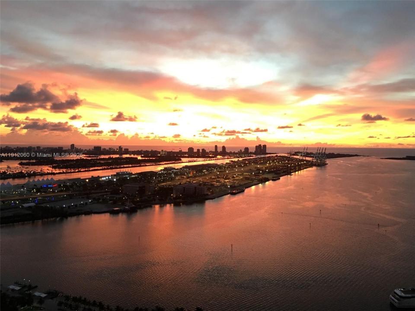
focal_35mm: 29
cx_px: 208
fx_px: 348
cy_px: 156
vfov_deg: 48.2
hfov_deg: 61.7
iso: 125
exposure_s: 1/30
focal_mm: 4.15
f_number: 2.2
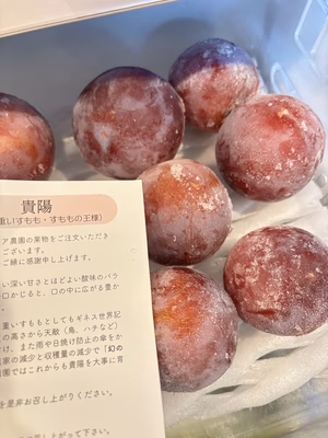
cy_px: 219
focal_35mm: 26
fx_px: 328
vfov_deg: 67.3
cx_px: 164
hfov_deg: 53.1
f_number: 1.6
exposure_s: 1/50
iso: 320
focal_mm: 5.96
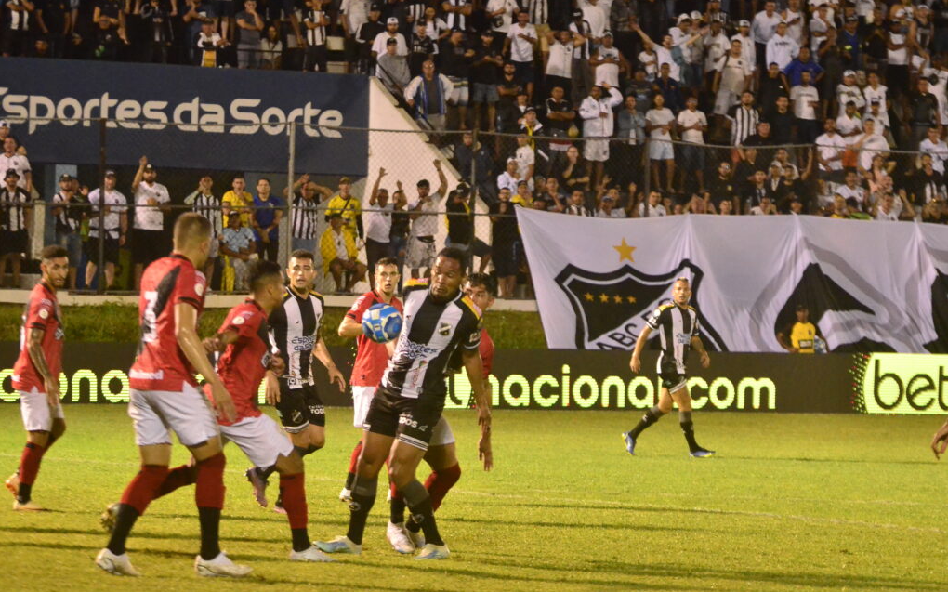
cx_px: 473
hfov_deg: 10.9
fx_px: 4947
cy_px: 280
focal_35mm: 192
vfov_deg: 6.8
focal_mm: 125
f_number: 4.8
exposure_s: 1/400
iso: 6400
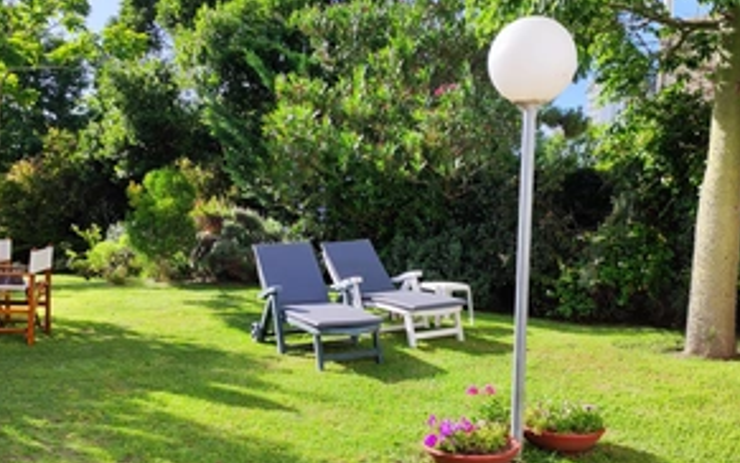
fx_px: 807
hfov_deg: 49.3
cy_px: 259
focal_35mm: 40
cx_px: 359
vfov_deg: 32.0
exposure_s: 1/720
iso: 50
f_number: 1.79
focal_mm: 4.7
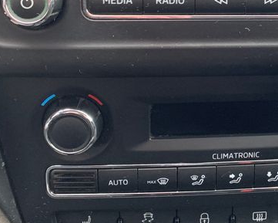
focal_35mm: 72
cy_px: 7
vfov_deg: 20.7
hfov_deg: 25.1
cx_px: 280
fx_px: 593
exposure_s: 1/60
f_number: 1.8
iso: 250
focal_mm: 4.25
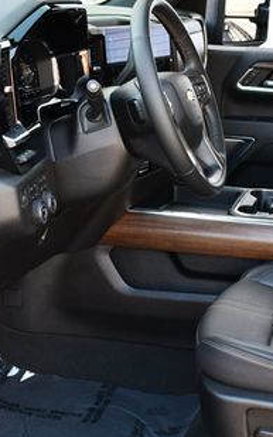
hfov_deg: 17.0
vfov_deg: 27.1
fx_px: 905
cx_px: 236
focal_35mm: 76
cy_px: 246
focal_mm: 18
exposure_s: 1/250
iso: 720
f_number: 3.5
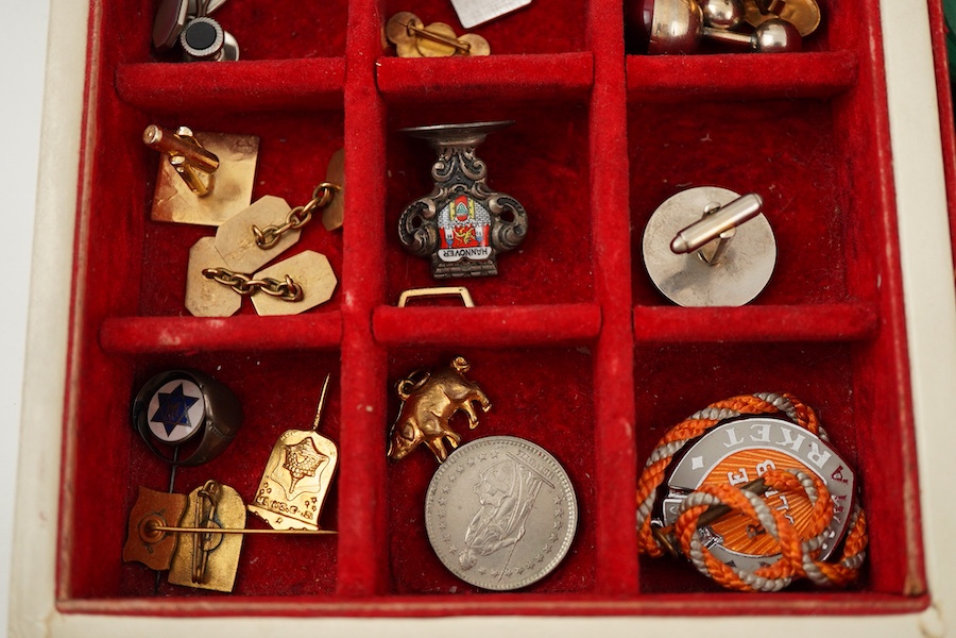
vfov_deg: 29.9
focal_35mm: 45
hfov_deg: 43.6
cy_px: 319
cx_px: 478
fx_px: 1195
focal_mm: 30
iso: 800
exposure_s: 1/160
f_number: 3.5
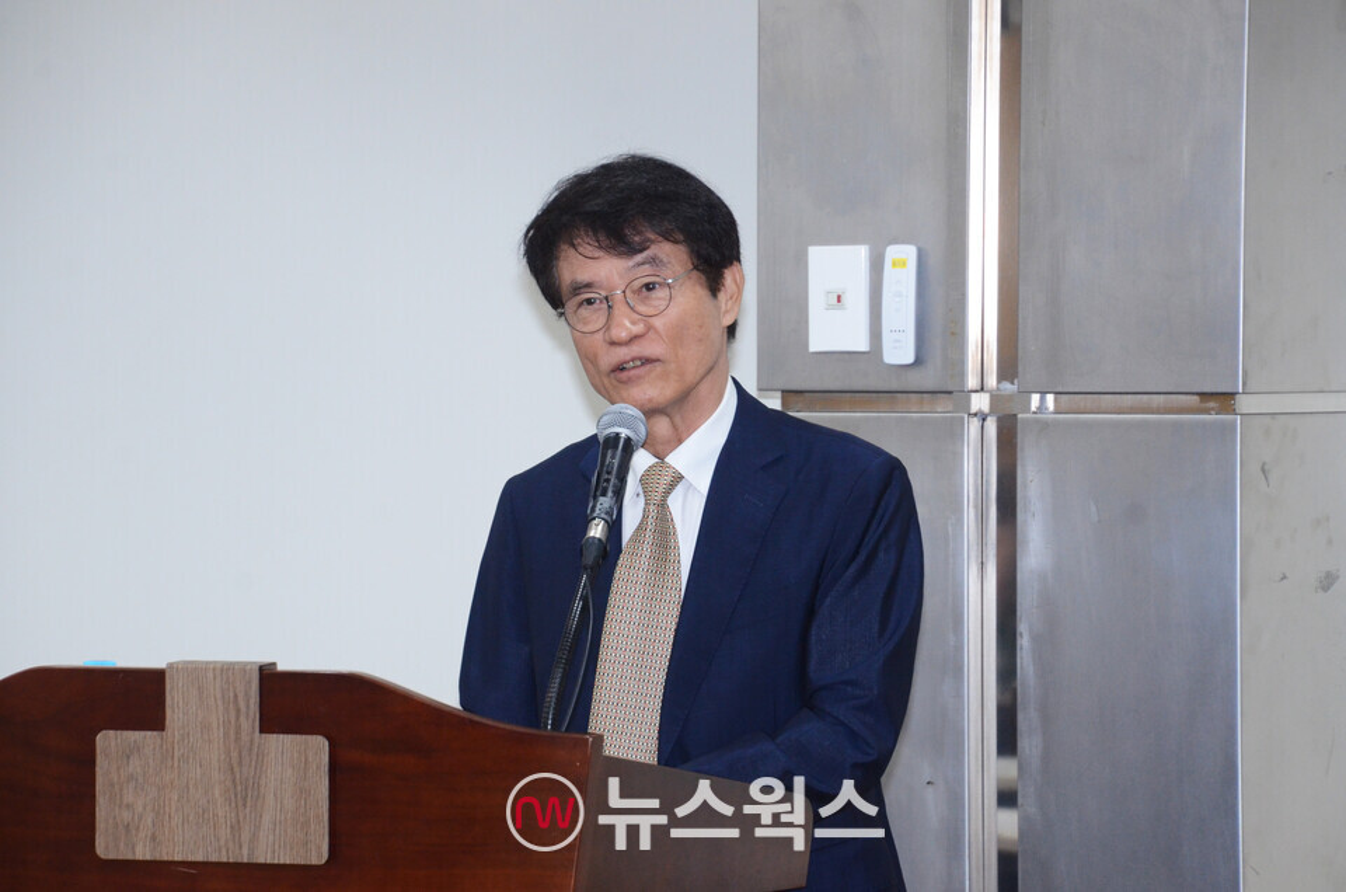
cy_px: 446
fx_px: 7556
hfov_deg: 10.2
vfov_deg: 6.8
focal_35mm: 202
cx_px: 673
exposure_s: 1/100
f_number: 8
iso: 1600
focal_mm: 135
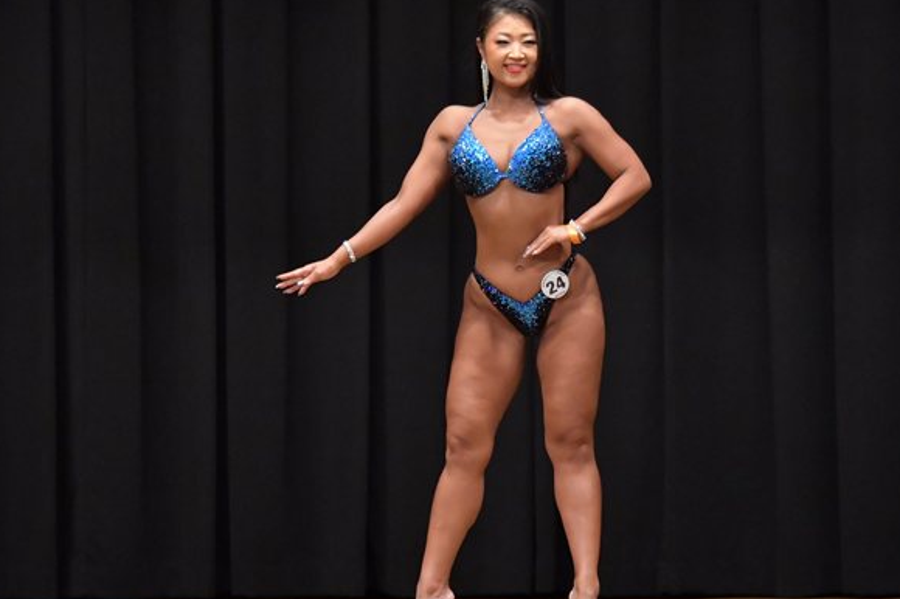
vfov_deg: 5.1
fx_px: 6746
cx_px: 531
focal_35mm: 270
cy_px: 315
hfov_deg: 7.6
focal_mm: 135
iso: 6400
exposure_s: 1/400
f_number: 5.6
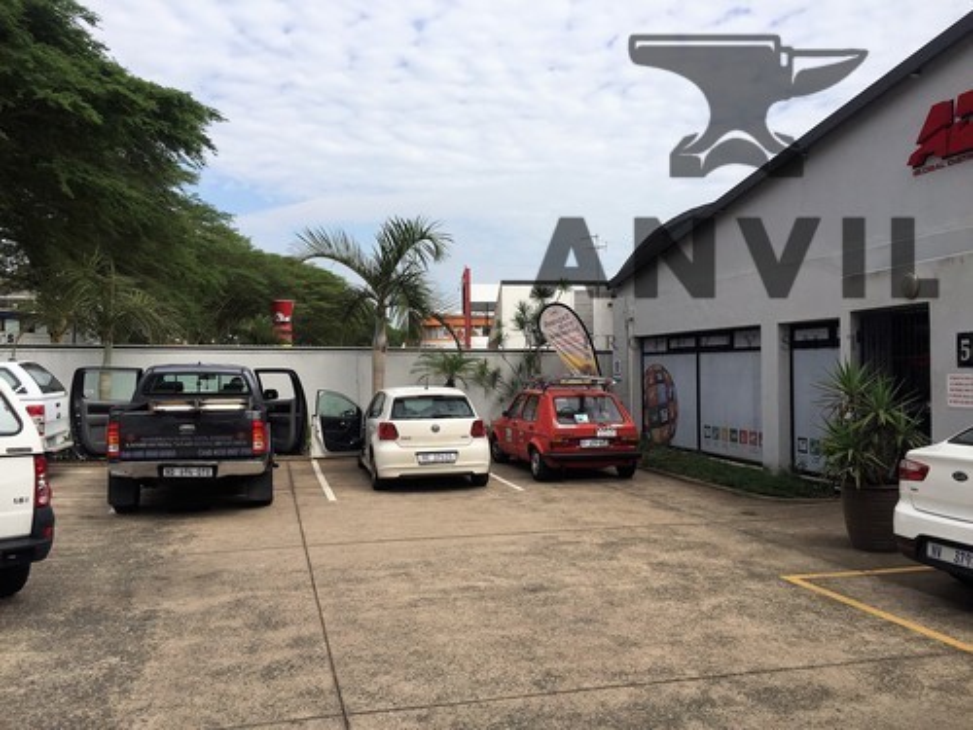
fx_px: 815
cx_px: 486
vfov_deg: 48.2
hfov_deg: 61.7
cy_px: 365
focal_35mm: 29
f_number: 2.2
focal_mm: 4.15
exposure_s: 1/2825
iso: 32
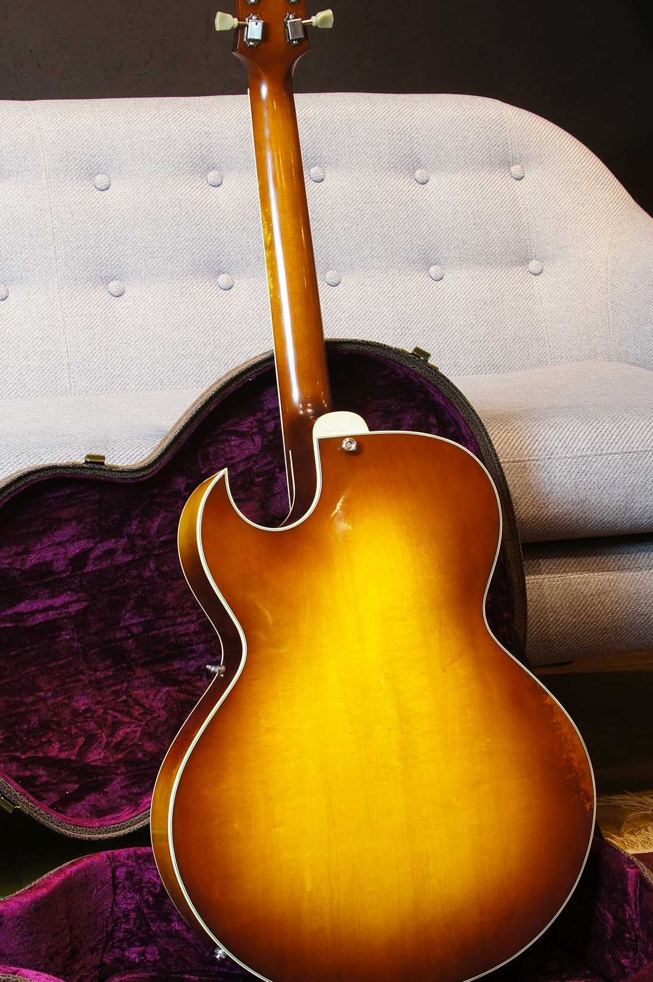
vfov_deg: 31.9
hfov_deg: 21.5
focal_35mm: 63
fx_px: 1718
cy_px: 514
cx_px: 306
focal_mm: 30
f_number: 9
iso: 100
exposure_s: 1/1.25
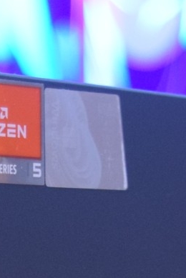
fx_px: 2189
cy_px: 456
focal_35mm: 283
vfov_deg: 7.1
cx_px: -15
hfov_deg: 4.9
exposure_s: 1/13
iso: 1600
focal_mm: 34
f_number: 4.5
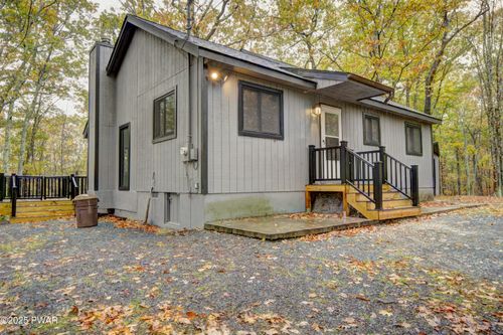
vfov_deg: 55.1
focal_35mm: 23
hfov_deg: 76.1
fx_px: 321
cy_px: 168
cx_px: 252
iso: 500
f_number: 11
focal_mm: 23
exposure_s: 1/40
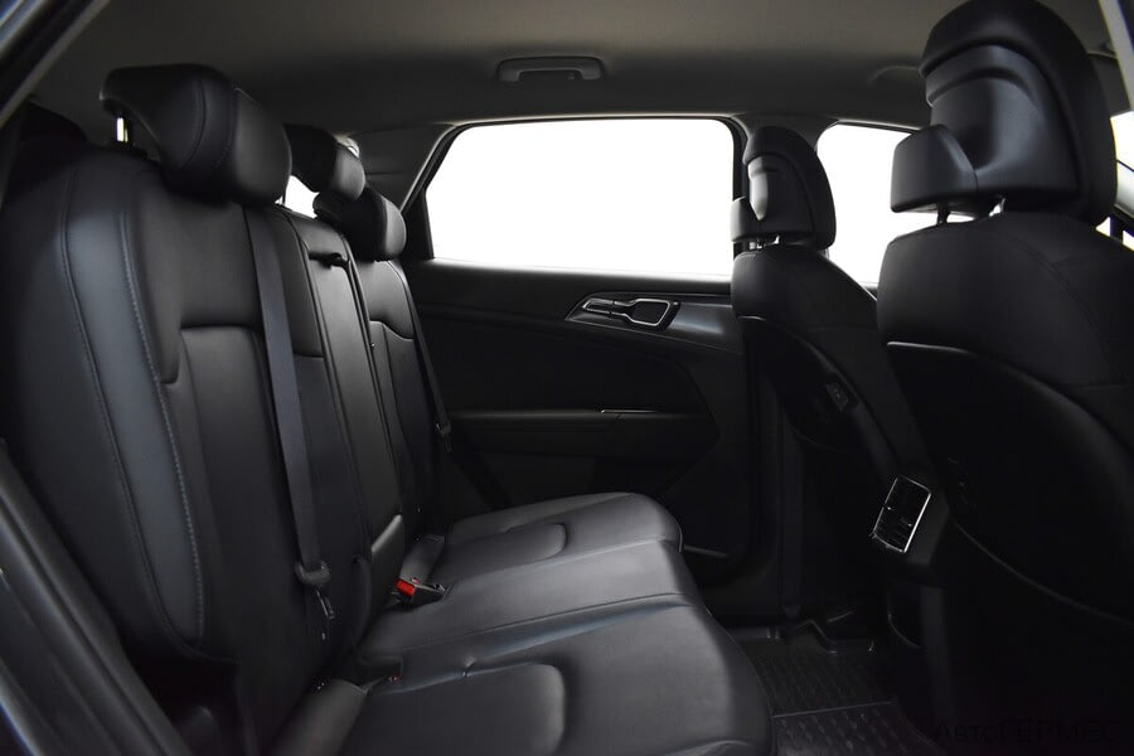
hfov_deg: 67.4
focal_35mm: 27
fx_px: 850
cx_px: 567
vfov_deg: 47.9
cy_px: 378
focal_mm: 18
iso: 1250
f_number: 3.5
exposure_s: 1/50
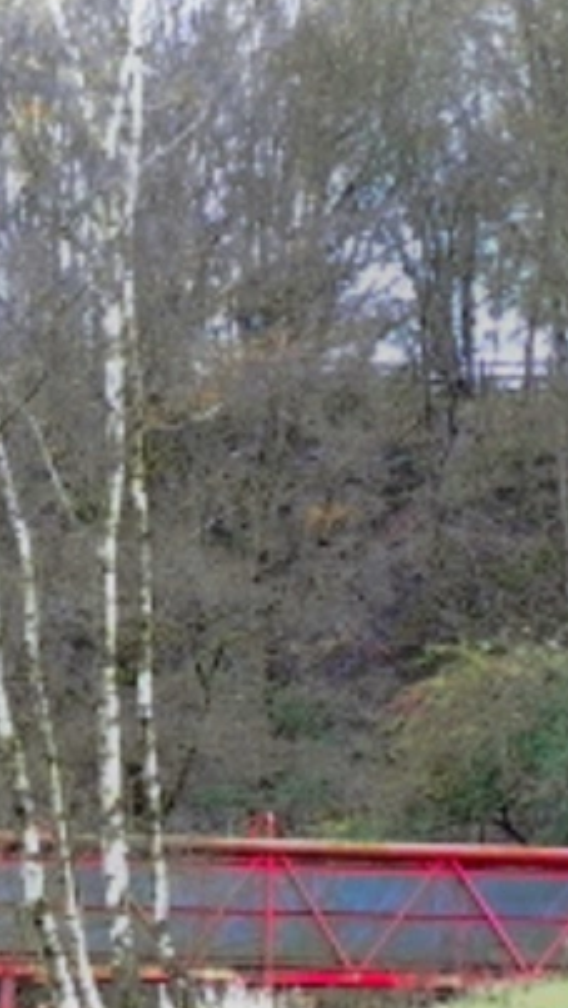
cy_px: 1051
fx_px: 3852
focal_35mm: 144
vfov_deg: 14.6
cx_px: -335
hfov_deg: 8.2
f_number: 3.2
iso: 160
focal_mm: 6.6
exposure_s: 1/34.5
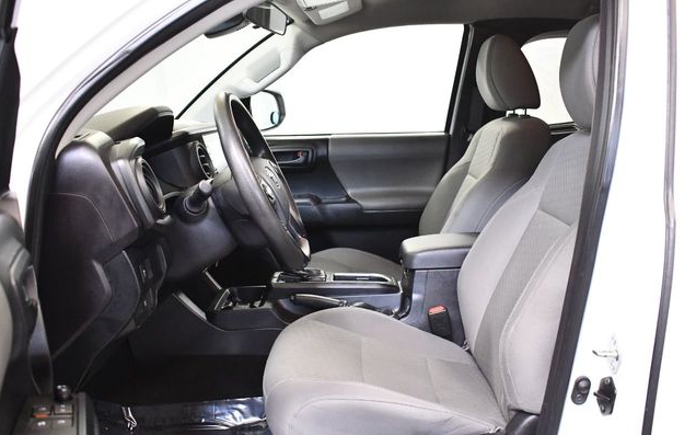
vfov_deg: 34.4
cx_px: 347
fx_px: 702
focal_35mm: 37
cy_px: 234
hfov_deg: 52.8
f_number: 3.5
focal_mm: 18
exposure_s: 1/125
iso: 3200
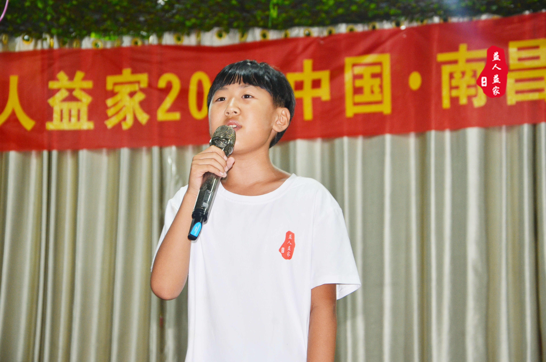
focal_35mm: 99
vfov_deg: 13.8
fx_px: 1498
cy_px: 181
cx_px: 273
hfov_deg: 20.7
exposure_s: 1/60
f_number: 5.3
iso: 640
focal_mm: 66
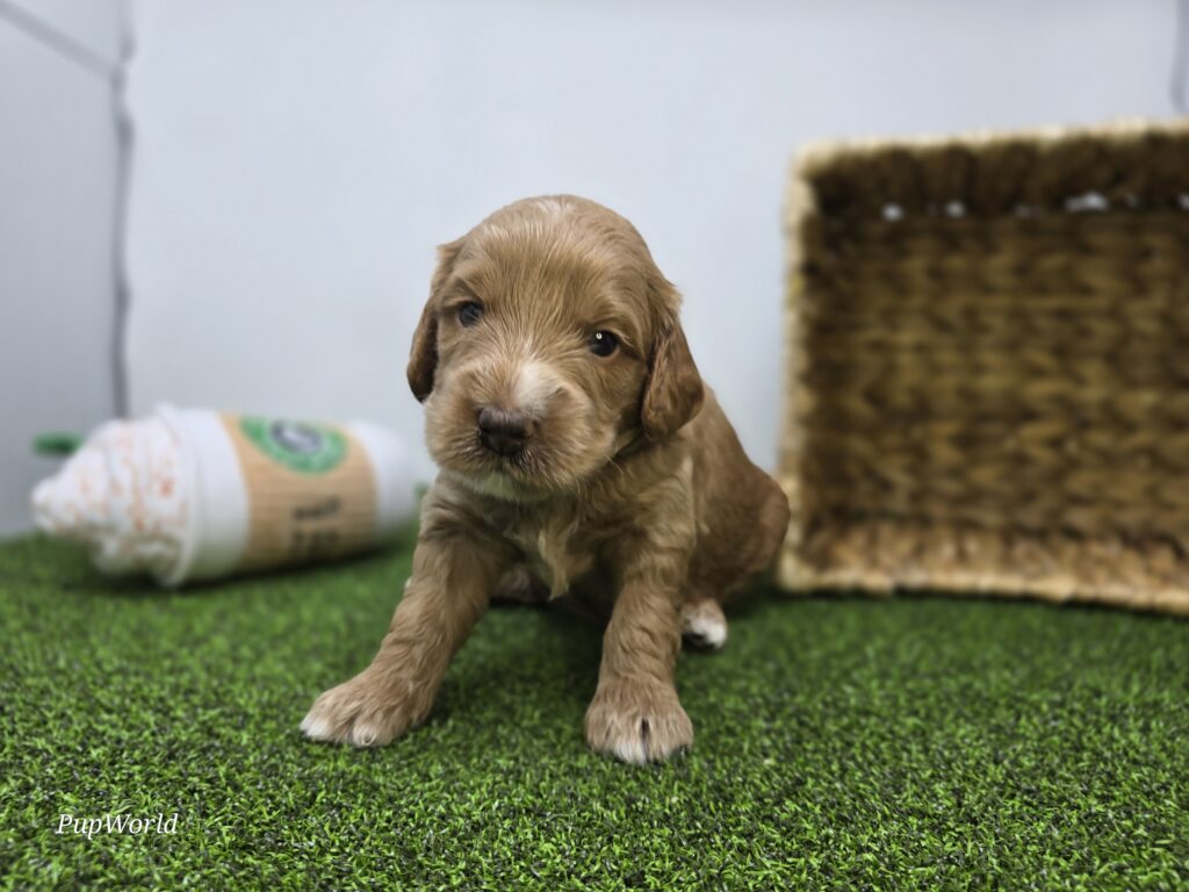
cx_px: 594
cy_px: 446
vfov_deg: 58.9
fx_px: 790
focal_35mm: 23
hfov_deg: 73.9
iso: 50
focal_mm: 6.3
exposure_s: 1/120
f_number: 1.7
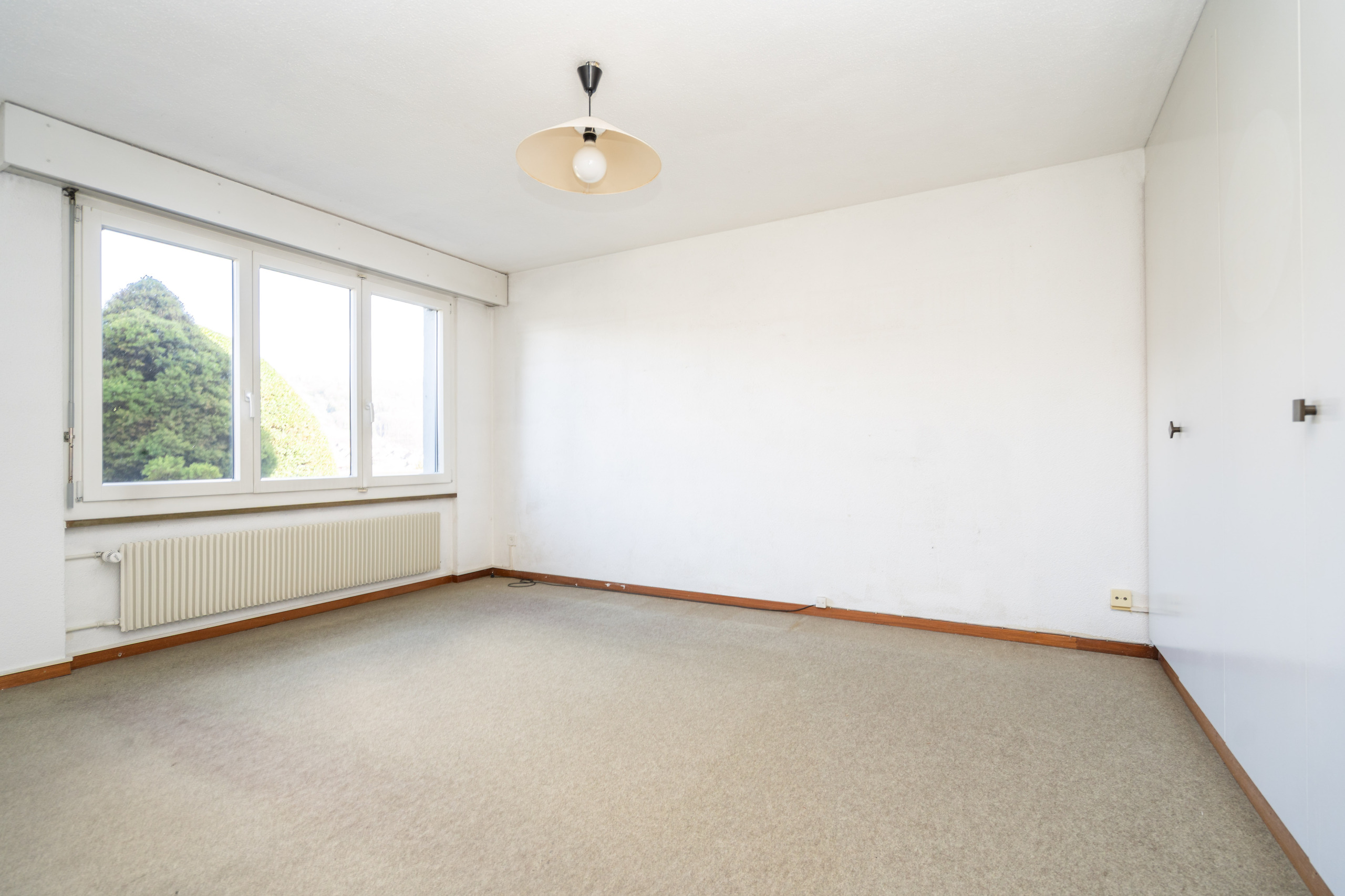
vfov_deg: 73.8
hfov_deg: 96.7
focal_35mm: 16
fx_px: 598
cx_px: 672
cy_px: 448
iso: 250
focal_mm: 16
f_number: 4
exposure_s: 1/60
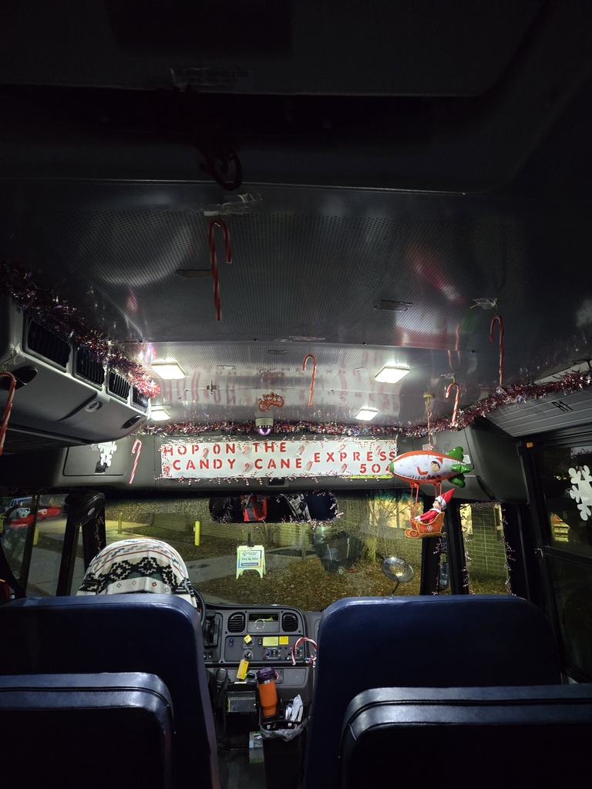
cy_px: 394
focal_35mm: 23
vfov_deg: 73.9
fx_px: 524
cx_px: 296
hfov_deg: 58.9
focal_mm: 5.4
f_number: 1.8
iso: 1250
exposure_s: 1/60
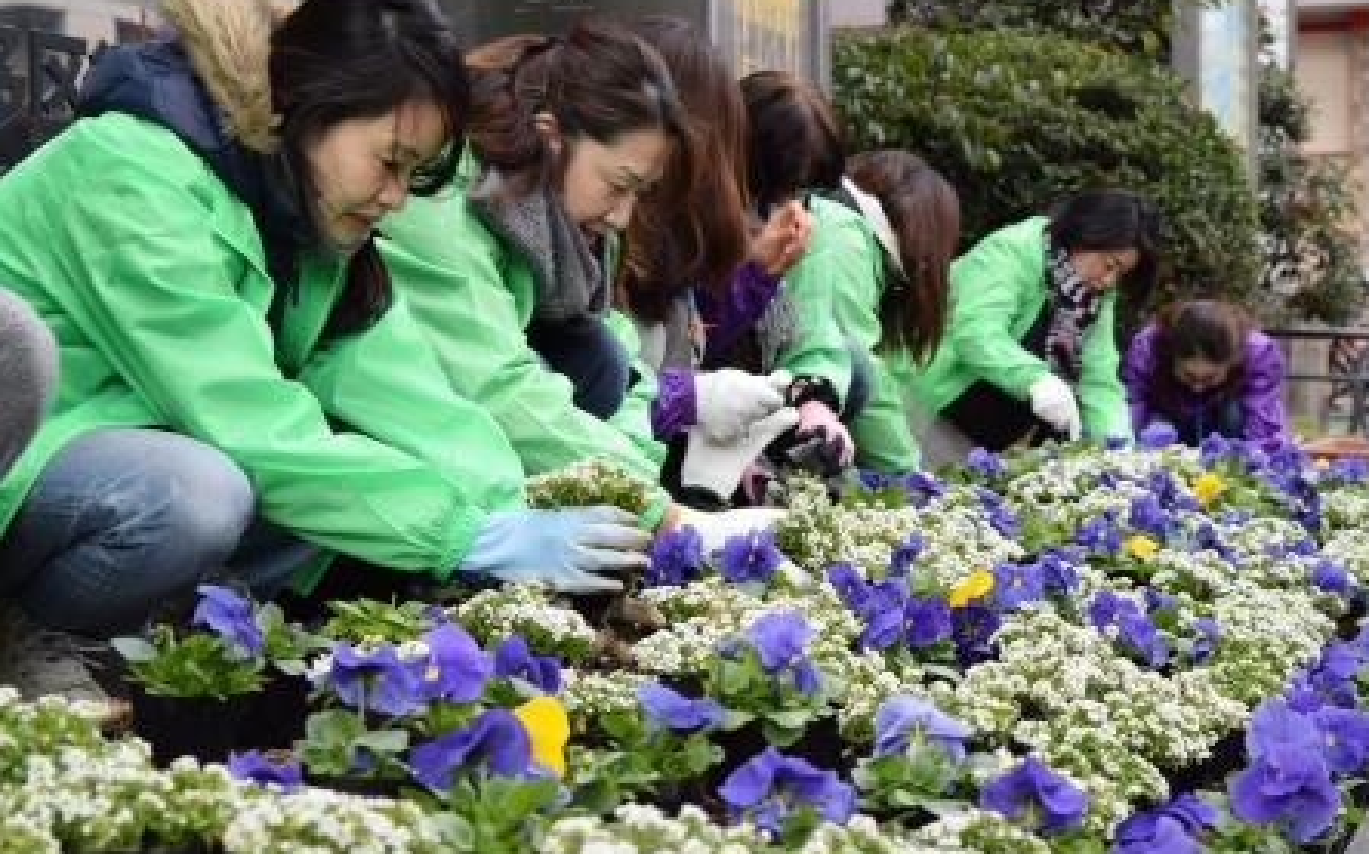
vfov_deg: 17.6
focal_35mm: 74
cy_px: 416
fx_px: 2760
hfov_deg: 27.9
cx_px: 688
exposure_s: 1/200
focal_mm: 48
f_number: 7.1
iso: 400
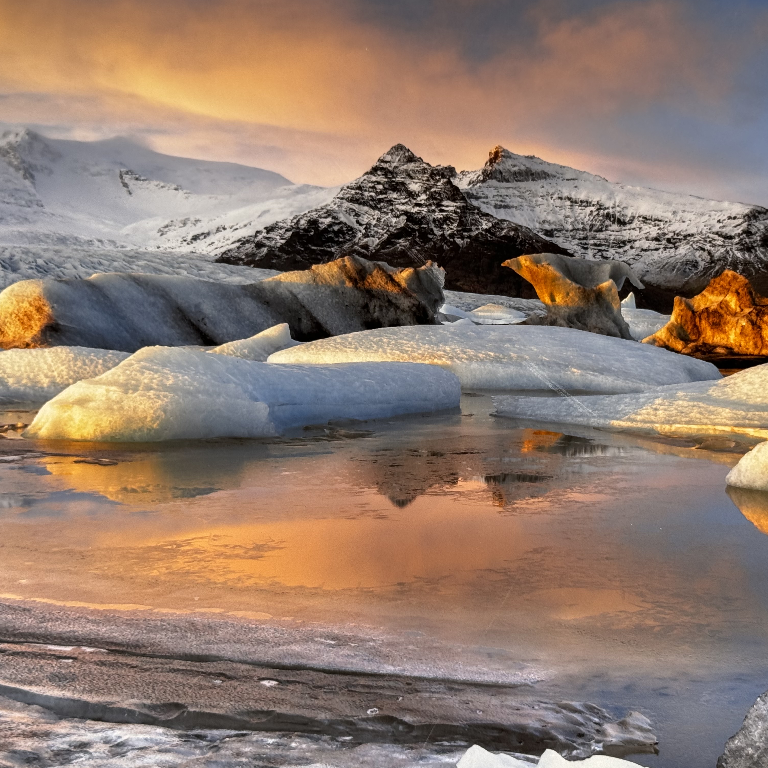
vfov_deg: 30.0
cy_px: 384
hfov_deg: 30.0
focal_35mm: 57
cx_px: 454
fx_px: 1431
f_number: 1.78
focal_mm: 6.76
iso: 64
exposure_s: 1/121
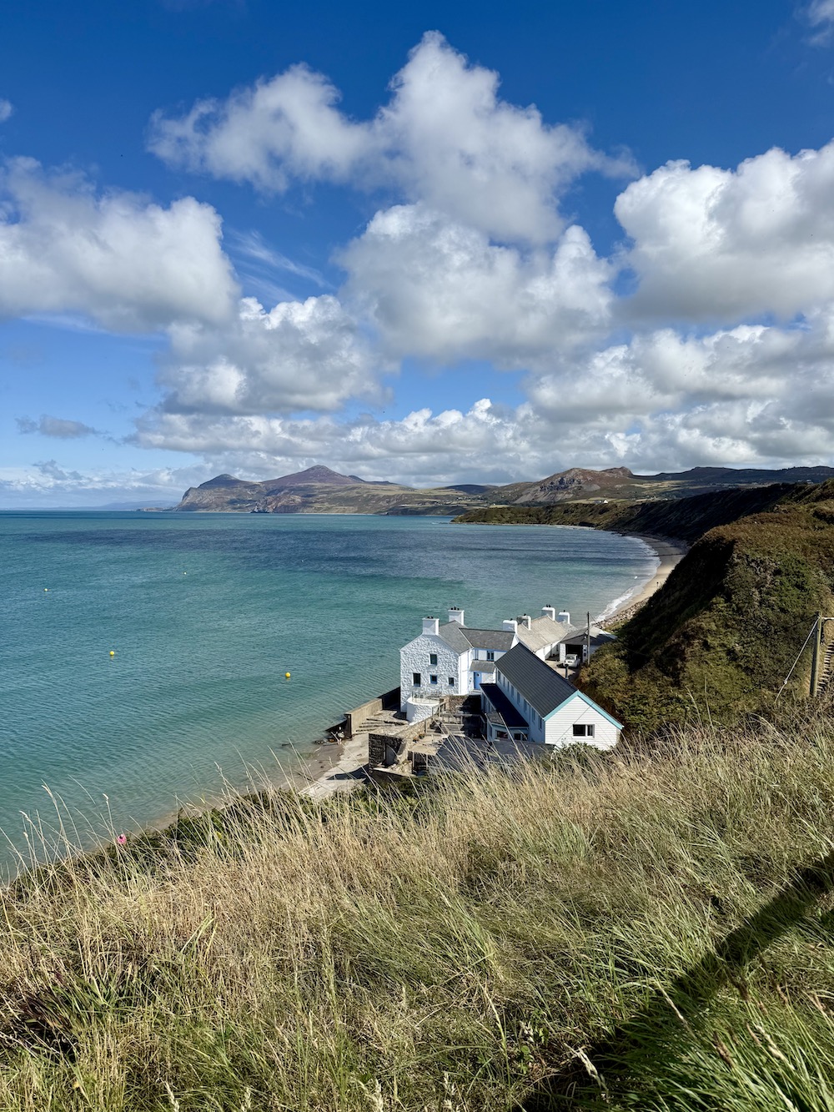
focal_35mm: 24
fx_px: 771
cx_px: 417
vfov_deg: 71.6
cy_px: 556
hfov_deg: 56.8
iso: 80
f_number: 1.78
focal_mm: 6.76
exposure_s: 1/8130
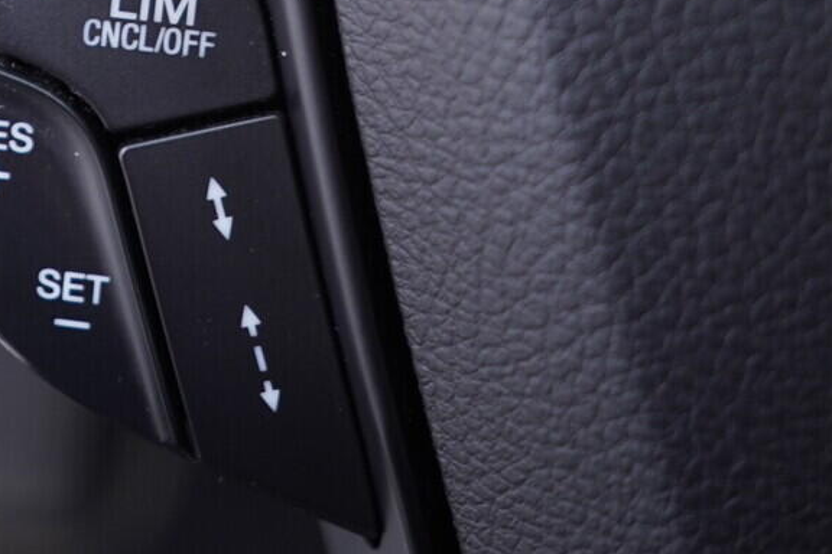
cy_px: -137
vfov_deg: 14.6
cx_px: 16
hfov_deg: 21.9
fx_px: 2080
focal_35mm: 90
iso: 250
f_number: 2.8
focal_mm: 24
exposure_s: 1/40
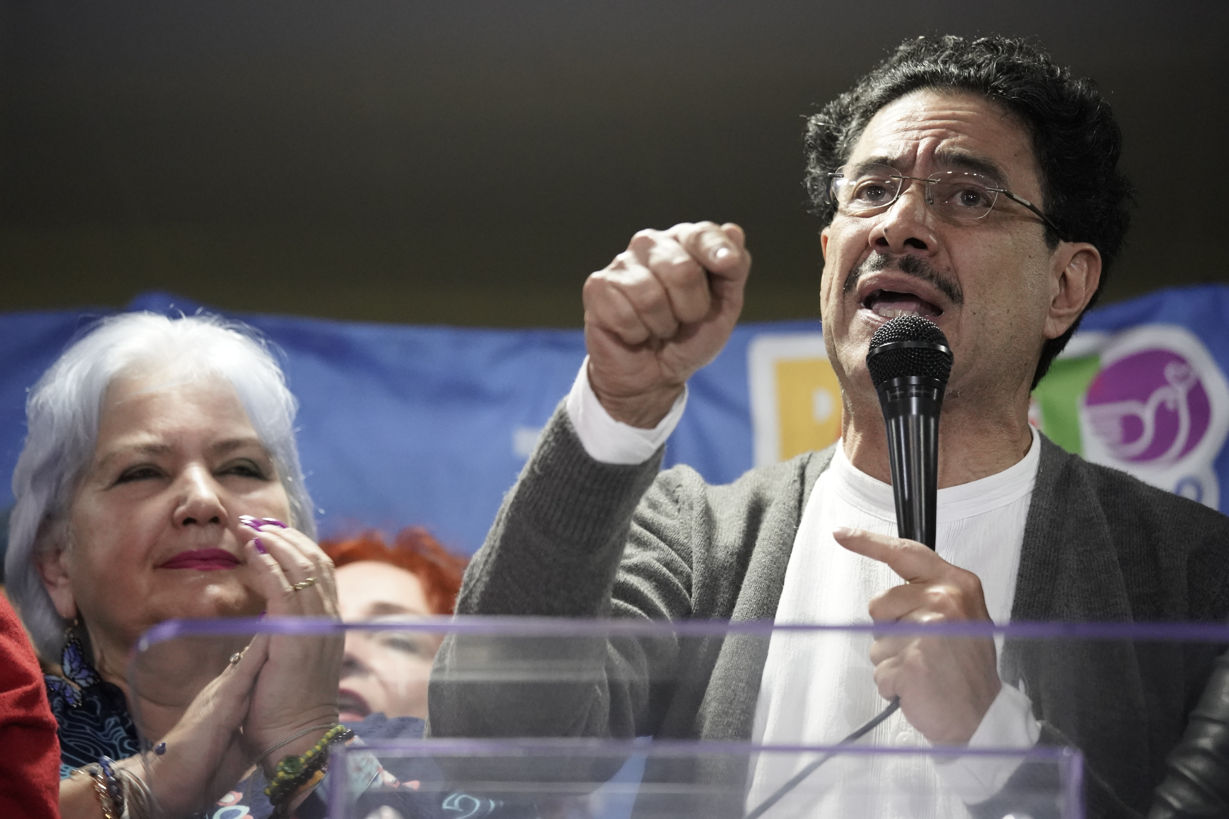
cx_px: 614
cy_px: 410
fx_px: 4711
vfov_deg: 9.9
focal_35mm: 138
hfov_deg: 14.9
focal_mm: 138
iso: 10000
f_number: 4
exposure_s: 1/200
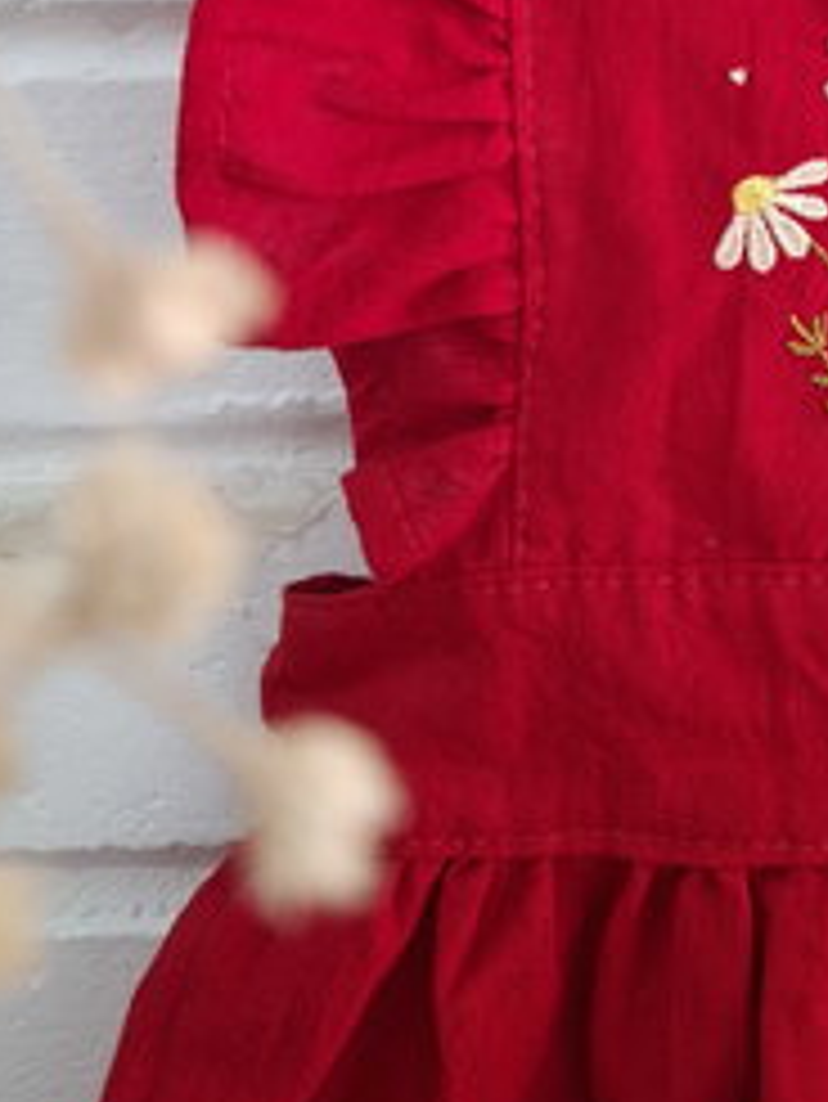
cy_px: 101
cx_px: 657
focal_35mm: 50
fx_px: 1593
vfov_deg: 35.8
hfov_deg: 28.5
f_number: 1.8
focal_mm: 5.54
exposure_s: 1/50
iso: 200
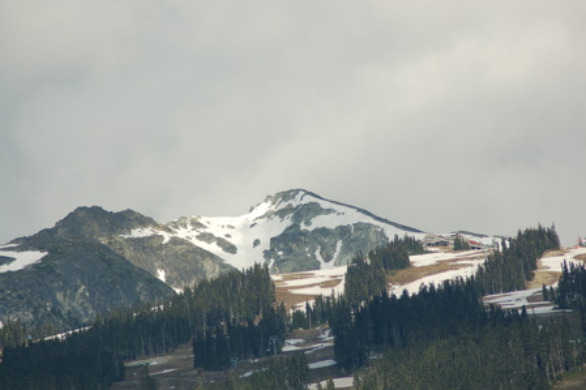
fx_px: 5858
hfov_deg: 5.7
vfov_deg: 3.8
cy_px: 195
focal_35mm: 360
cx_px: 293
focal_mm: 240
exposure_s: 1/640
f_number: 6.3
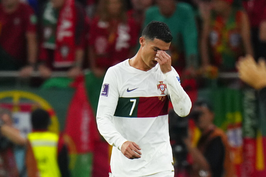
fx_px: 2956
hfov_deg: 5.2
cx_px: 133
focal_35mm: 400
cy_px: 88
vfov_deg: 3.4
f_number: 2.8
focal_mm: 400
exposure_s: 1/2500
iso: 2000
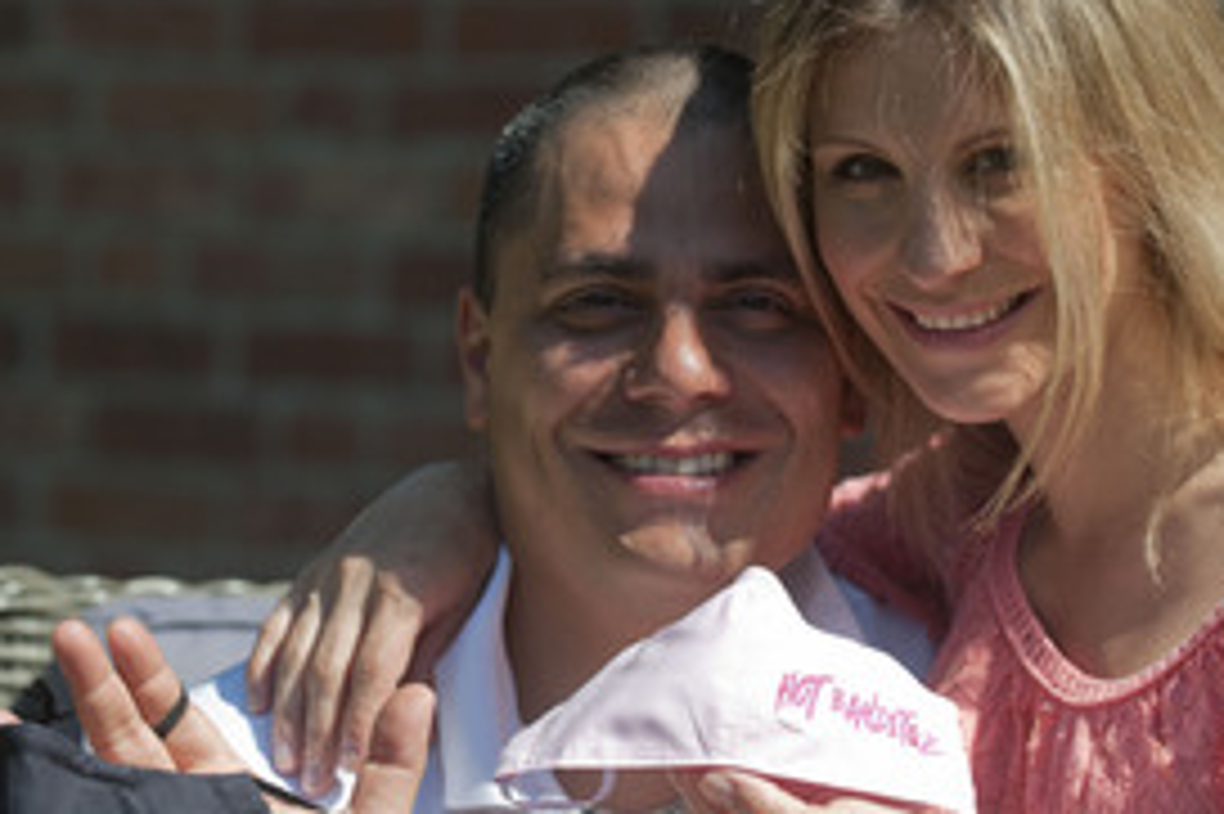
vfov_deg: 8.1
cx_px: 644
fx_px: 5742
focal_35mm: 169
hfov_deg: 12.2
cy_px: 409
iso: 200
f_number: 4.5
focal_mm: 102
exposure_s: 1/1000
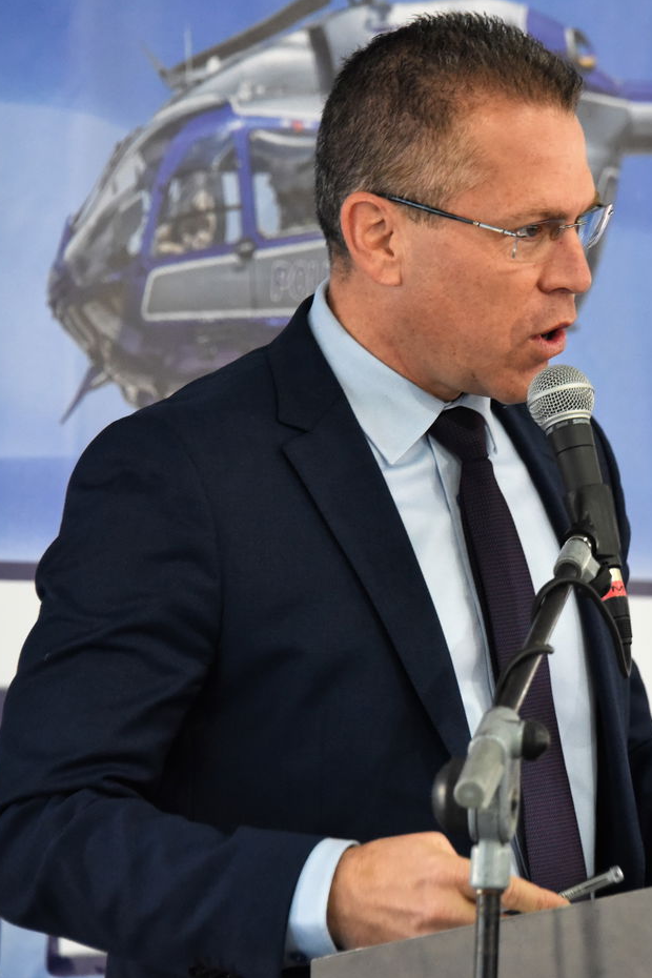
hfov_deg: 4.8
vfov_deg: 7.2
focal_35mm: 286
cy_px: 489
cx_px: 503
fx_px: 7769
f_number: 6.3
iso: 3200
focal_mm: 190
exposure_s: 1/125
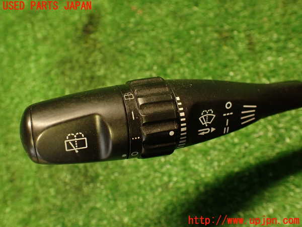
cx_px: 151
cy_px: 114
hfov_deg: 60.0
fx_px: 262
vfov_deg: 46.8
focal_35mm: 30
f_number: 2.3
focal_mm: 5.4
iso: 500
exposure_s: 1/30
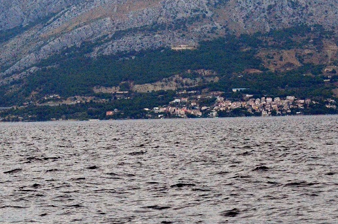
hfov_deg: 10.2
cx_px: 212
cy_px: 56
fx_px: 1901
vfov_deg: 6.7
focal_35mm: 203
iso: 1800
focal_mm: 70
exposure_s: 1/8000
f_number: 4.5
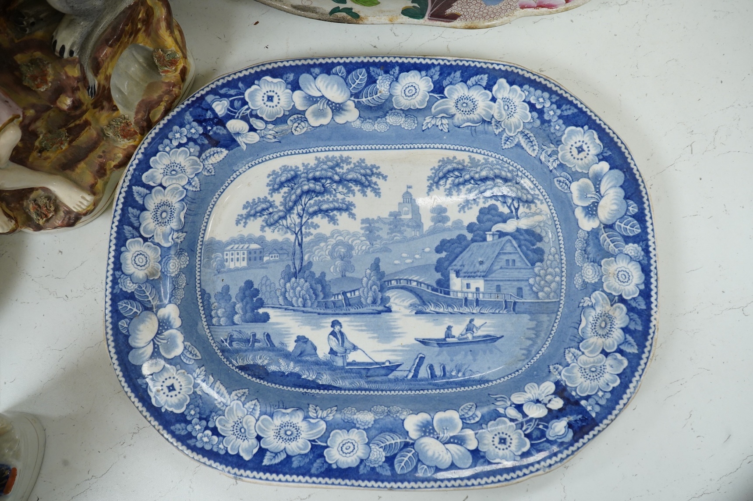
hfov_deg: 57.3
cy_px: 250
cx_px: 376
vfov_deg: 39.9
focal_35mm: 33
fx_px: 690
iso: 2500
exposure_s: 1/80
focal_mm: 33
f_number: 8
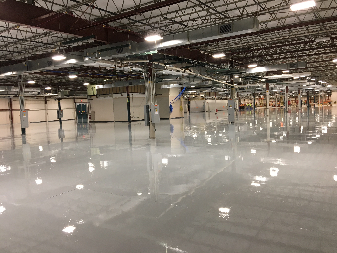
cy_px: 126
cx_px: 168
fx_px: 282
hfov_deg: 61.7
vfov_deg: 48.2
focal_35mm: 29
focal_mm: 4.15
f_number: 2.2
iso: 50
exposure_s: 1/30
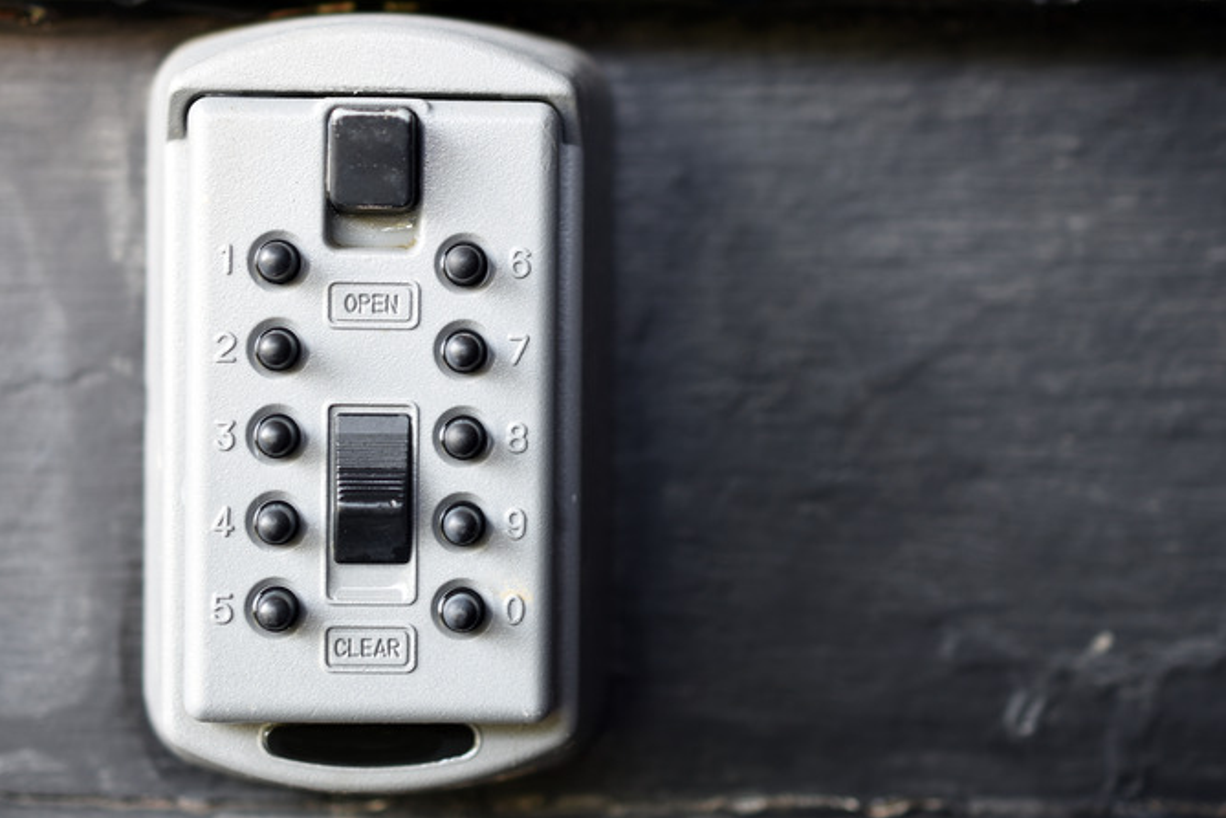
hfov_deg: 28.8
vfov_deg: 19.5
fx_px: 2384
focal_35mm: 70
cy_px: 416
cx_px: 607
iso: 100
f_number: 3.2
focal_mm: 40
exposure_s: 1/25
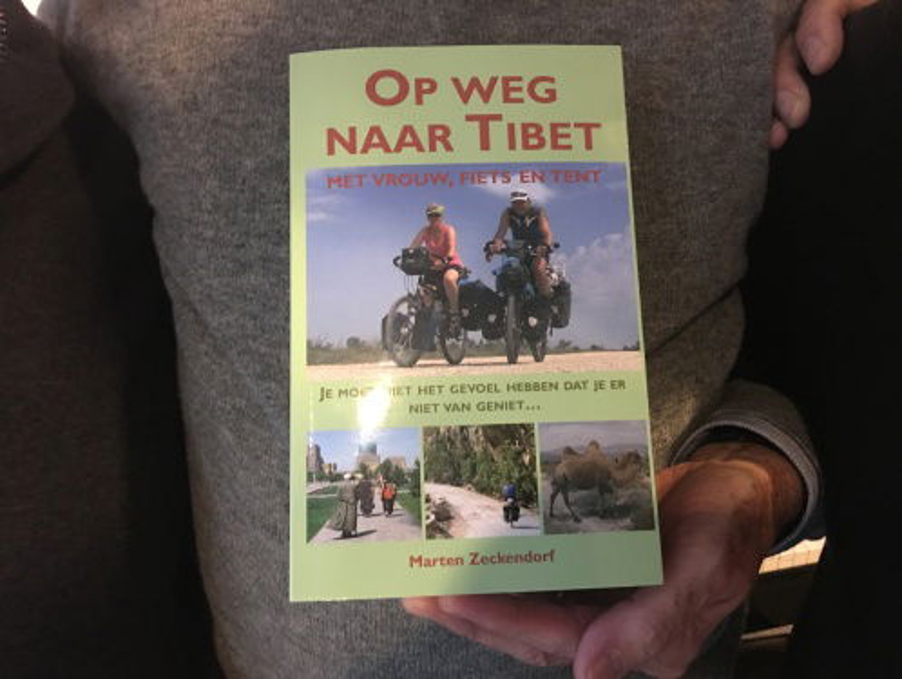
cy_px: 340
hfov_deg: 61.6
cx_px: 451
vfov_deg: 48.3
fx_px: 757
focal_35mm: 29
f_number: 2.2
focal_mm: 4.15
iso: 160
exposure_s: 1/8
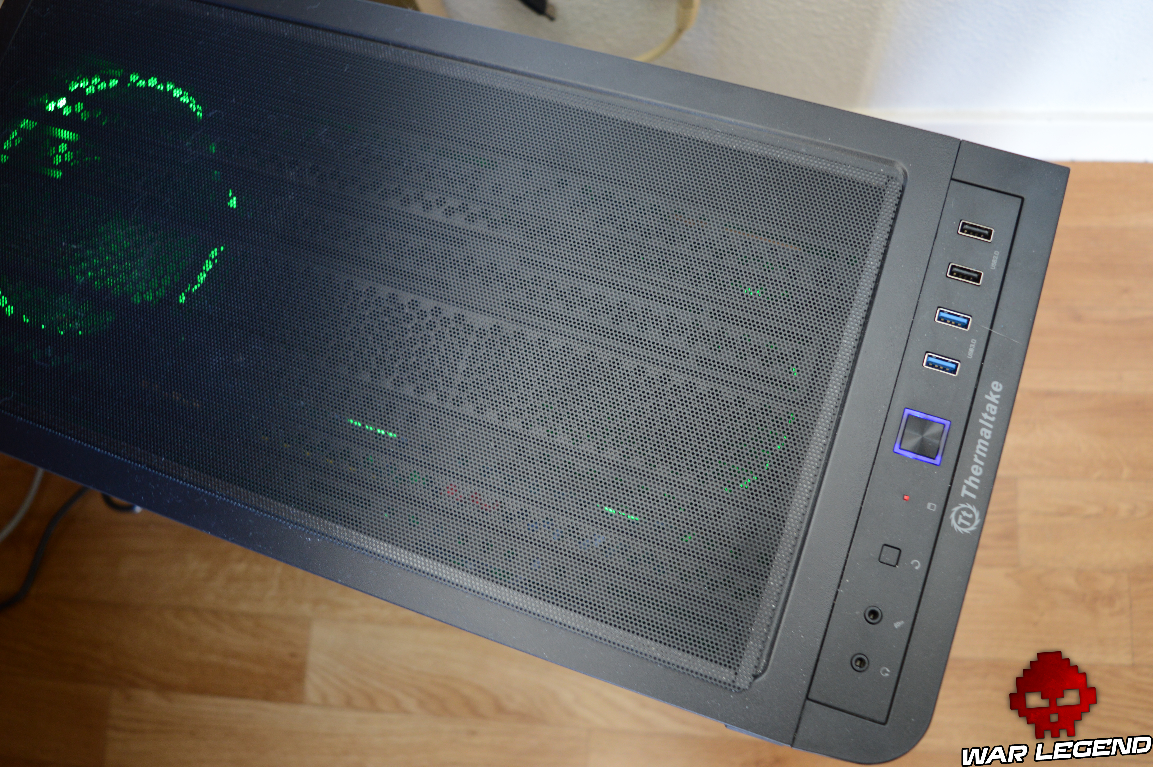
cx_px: 576
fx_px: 960
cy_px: 384
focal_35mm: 30
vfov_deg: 43.5
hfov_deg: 62.0
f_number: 3.8
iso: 400
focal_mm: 20
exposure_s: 1/8
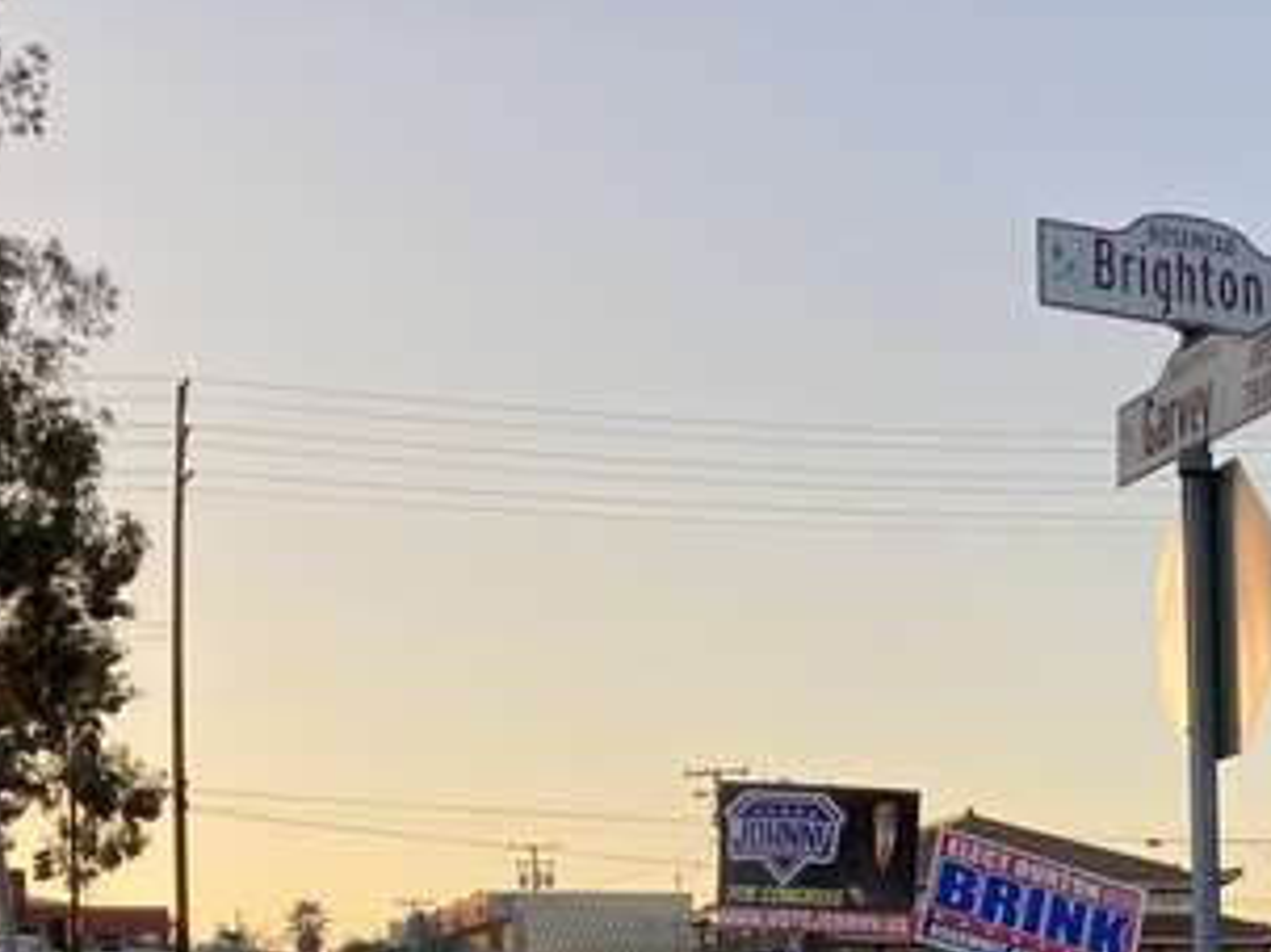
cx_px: 1074
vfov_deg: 19.2
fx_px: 2716
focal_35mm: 74
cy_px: 1007
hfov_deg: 25.7
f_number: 1.8
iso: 20
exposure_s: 1/505
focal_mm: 3.99
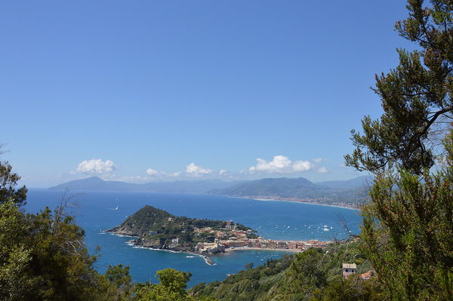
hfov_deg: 57.3
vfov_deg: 39.9
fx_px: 415
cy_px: 150
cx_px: 226
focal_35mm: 33
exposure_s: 1/500
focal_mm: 22
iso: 400
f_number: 11
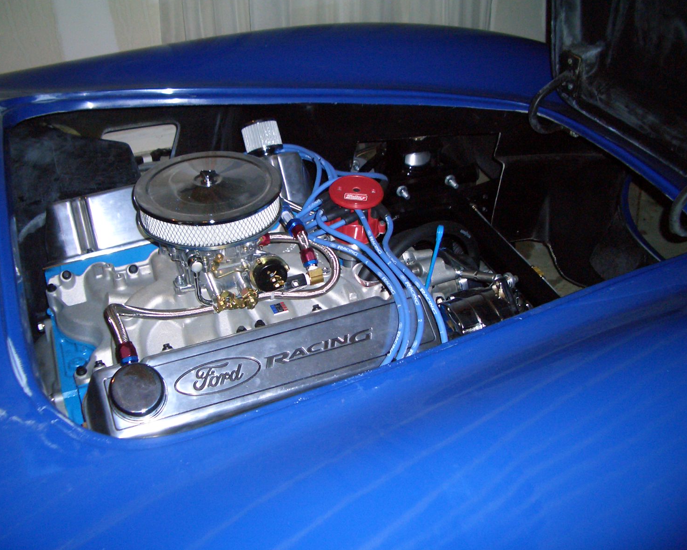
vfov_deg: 40.1
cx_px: 324
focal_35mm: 37
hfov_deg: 49.1
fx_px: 752
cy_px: 273
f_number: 2.6
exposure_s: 1/60
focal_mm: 5.8
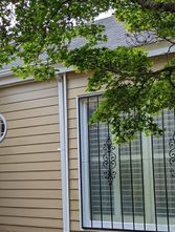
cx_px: -49
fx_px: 483
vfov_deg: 26.9
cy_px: 135
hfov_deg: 19.1
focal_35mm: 72
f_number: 1.85
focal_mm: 6.81
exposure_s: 1/666
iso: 36
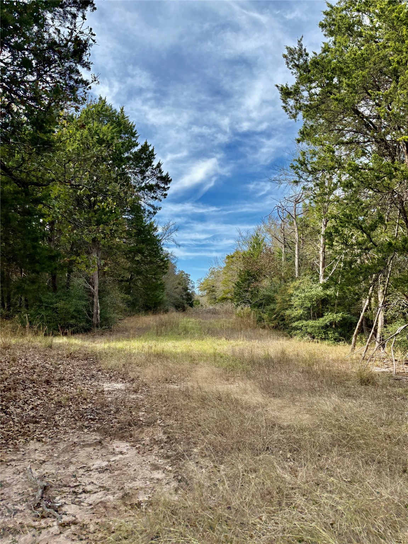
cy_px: 272
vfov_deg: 67.3
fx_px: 409
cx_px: 204
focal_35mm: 26
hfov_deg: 53.1
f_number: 1.6
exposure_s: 1/2141
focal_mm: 5.96
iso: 50
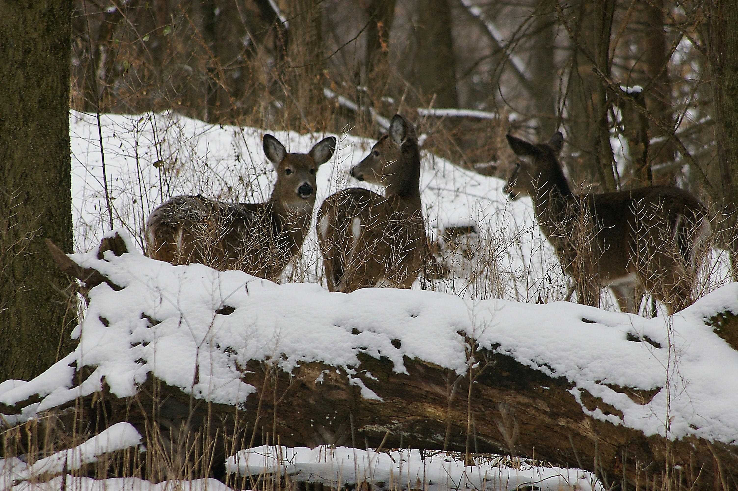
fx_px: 9217
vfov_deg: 3.0
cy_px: 246
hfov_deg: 4.6
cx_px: 369
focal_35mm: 450
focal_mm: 300
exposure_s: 1/180
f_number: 8
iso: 400
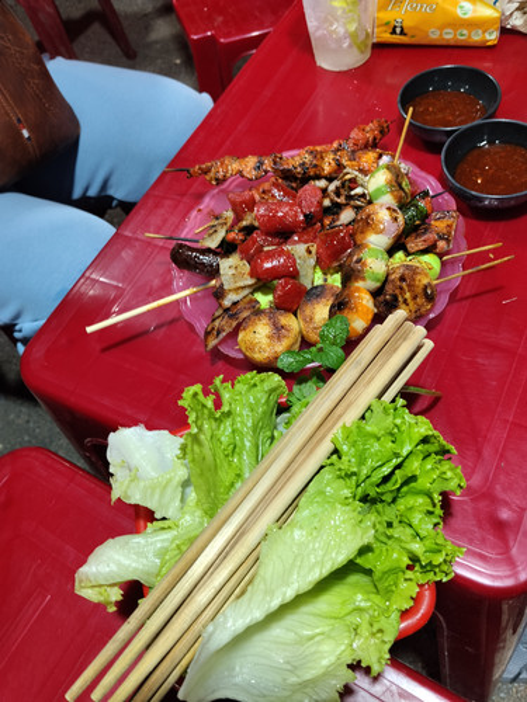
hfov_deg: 48.2
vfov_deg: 61.7
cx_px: 264
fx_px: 589
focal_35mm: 29
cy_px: 351
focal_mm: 4.22
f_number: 1.8
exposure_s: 1/50
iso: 64
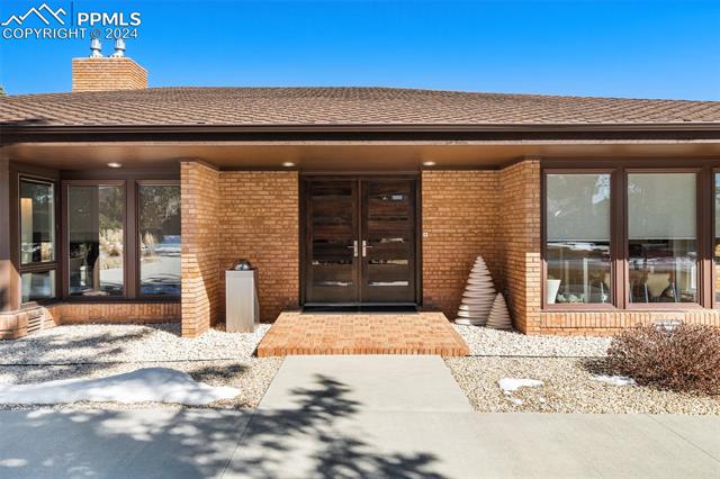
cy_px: 240
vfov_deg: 51.2
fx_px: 500
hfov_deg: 71.5
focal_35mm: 25
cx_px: 360
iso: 1000
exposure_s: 1/8000
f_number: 6.3
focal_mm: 25
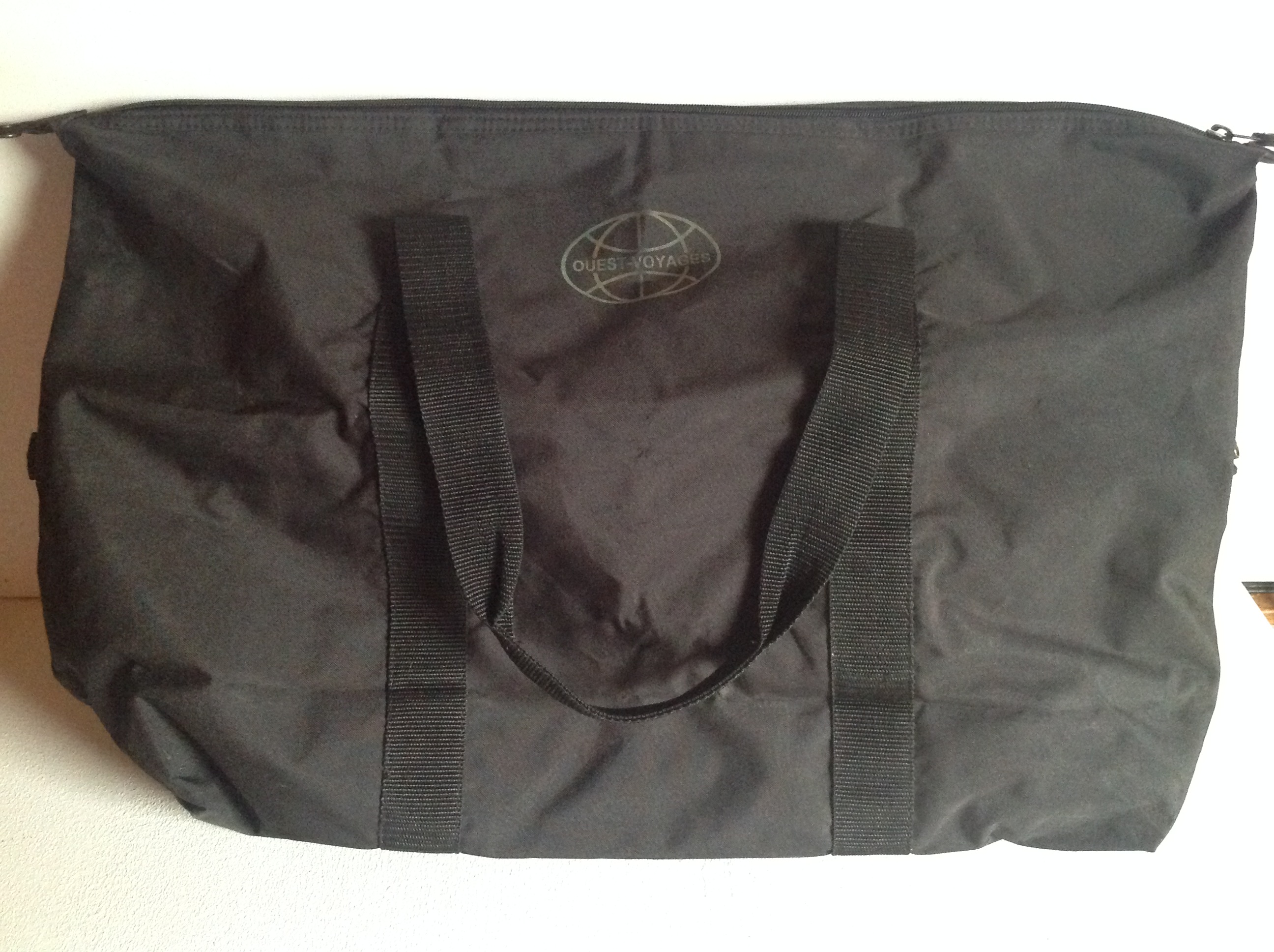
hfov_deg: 52.7
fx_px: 1286
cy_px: 476
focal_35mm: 35
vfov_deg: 40.6
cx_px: 637
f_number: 2.4
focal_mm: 4.28
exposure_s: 1/15
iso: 500
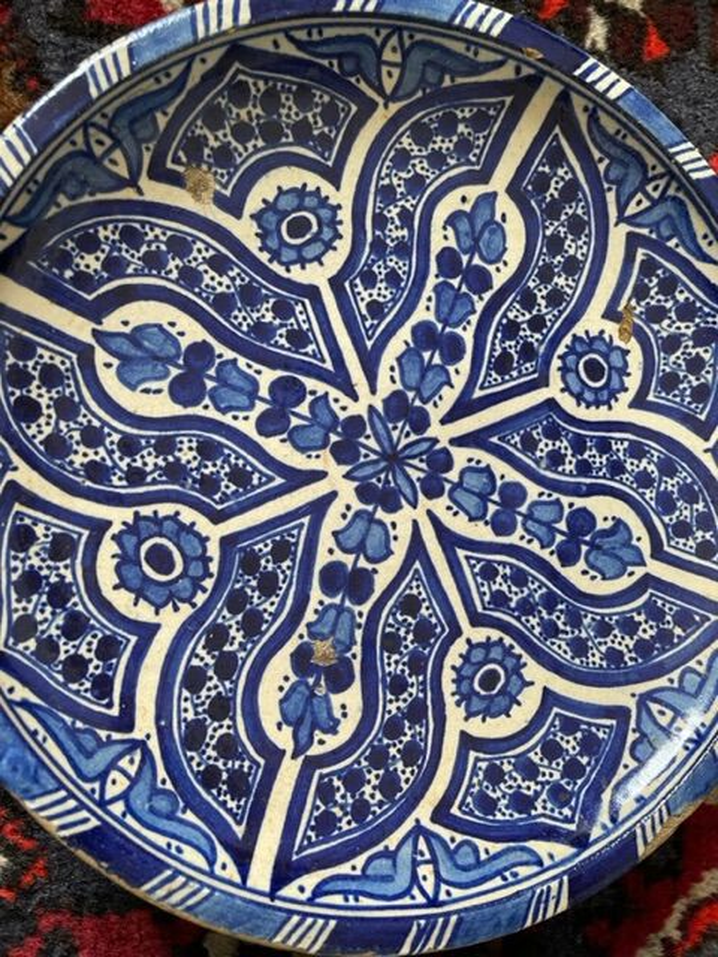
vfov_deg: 67.3
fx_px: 719
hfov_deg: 53.1
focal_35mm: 26
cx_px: 359
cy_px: 478
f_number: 1.6
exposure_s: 1/60
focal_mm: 4.2
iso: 200
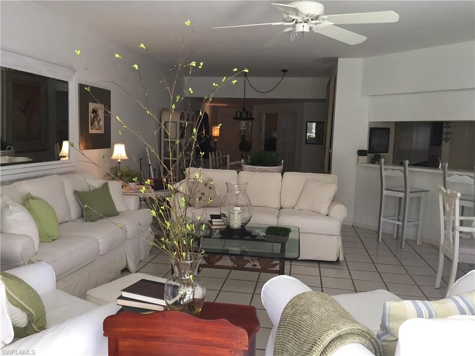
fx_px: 398
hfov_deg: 61.7
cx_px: 238
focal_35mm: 29
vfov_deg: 48.2
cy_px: 178
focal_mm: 4.15
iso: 50
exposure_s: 1/30
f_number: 2.2
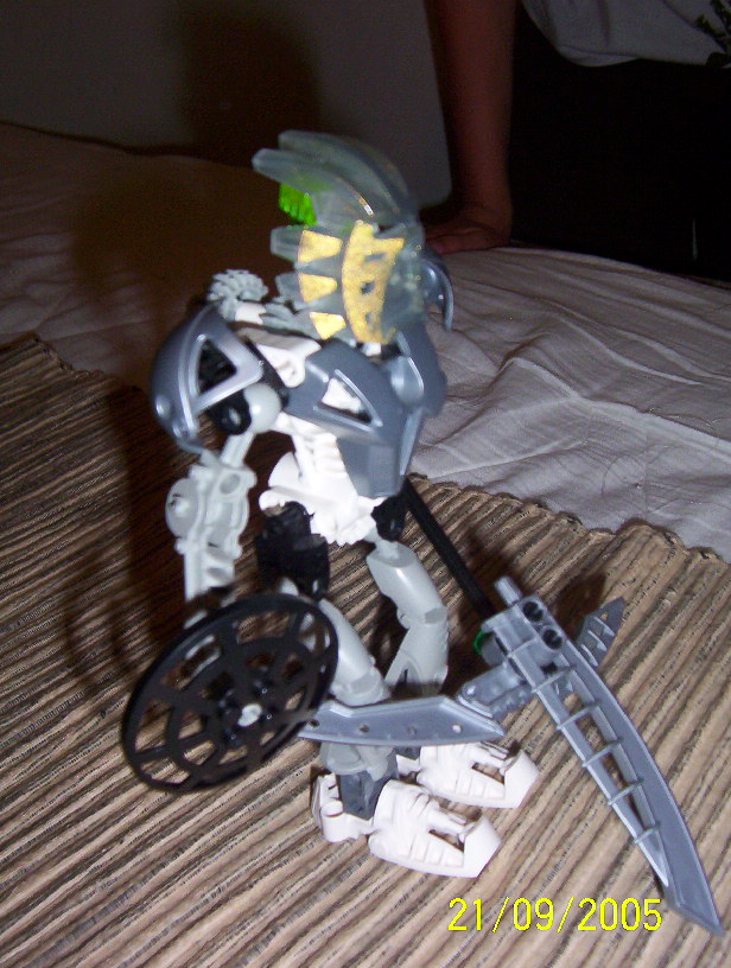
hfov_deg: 39.8
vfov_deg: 51.2
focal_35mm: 36
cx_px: 366
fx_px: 1009
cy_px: 484
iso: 140
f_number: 2.76
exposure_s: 1/30
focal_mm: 5.54
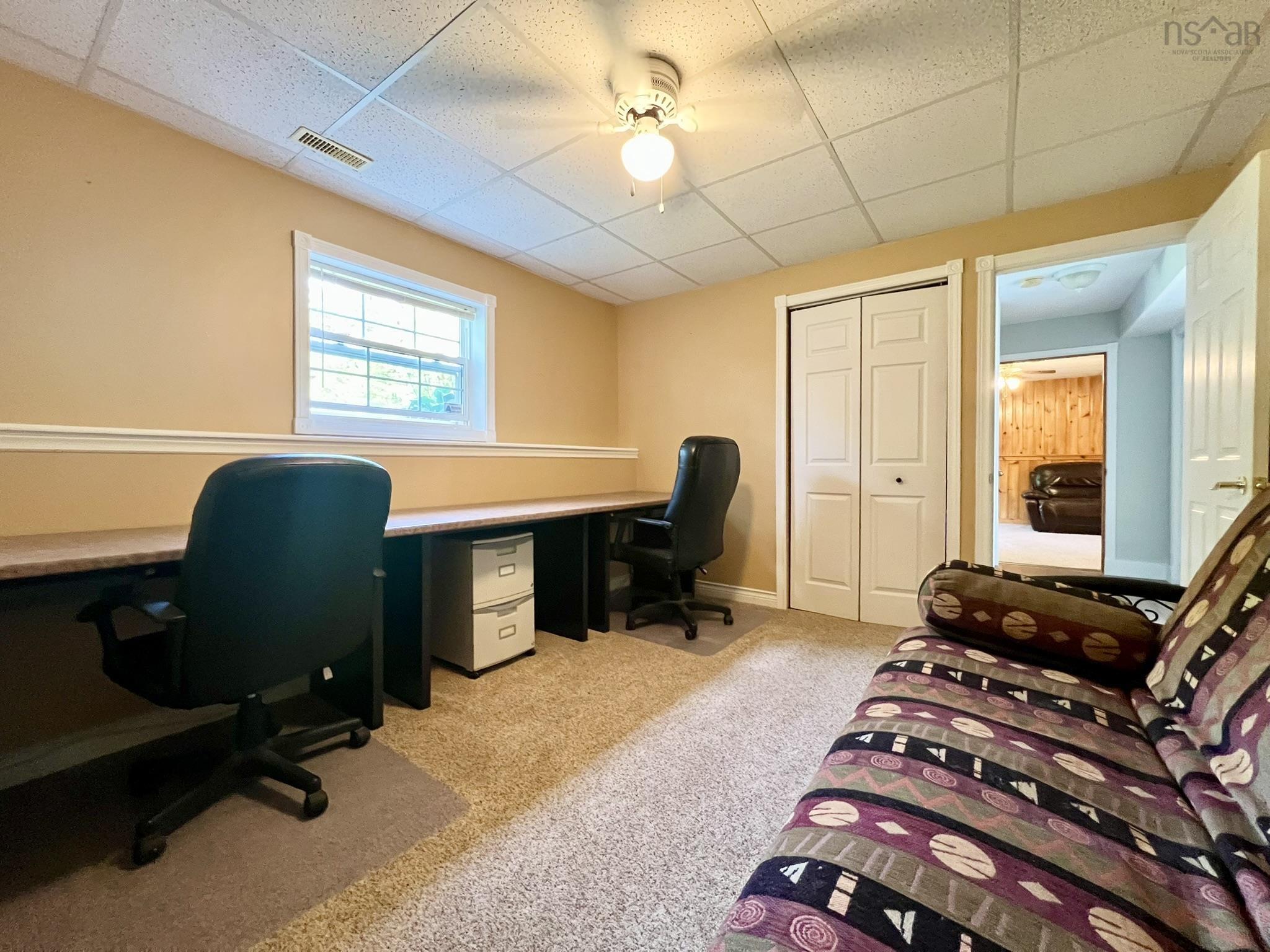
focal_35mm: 13
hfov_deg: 106.2
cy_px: 476
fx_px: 477
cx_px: 635
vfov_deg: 89.9
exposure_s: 1/60
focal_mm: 1.57
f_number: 1.8
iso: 640
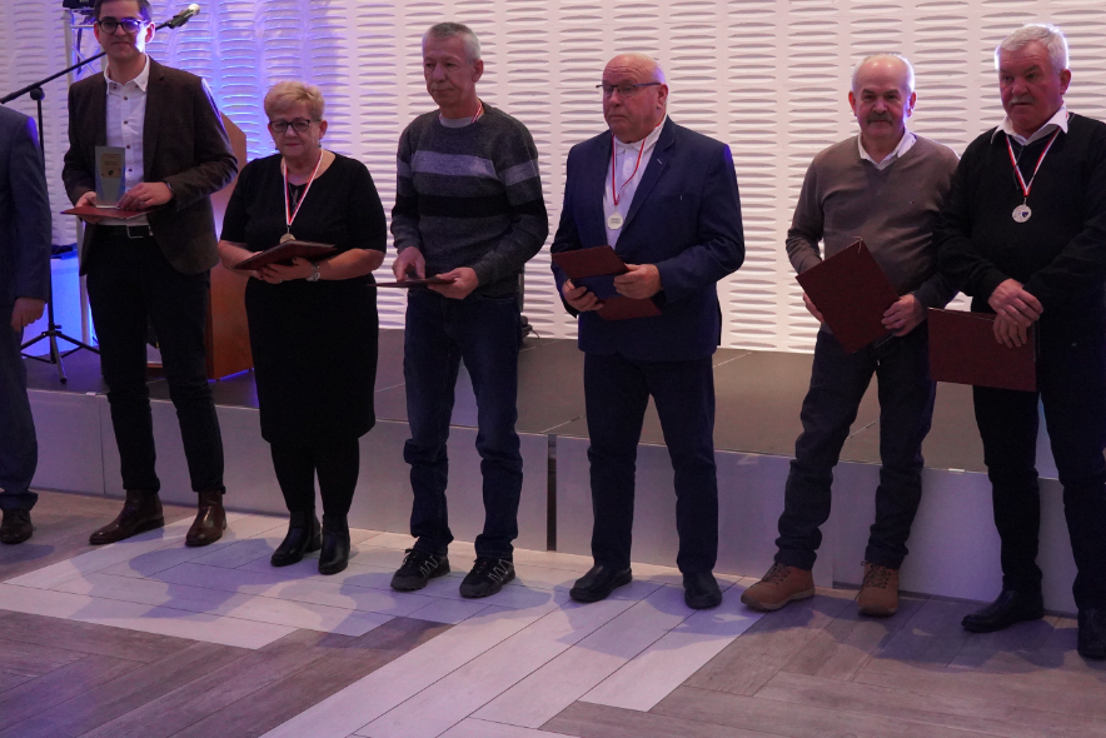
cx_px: 682
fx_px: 1537
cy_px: 302
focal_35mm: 50
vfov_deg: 27.0
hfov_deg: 39.4
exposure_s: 1/160
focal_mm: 34
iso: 10000
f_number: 4
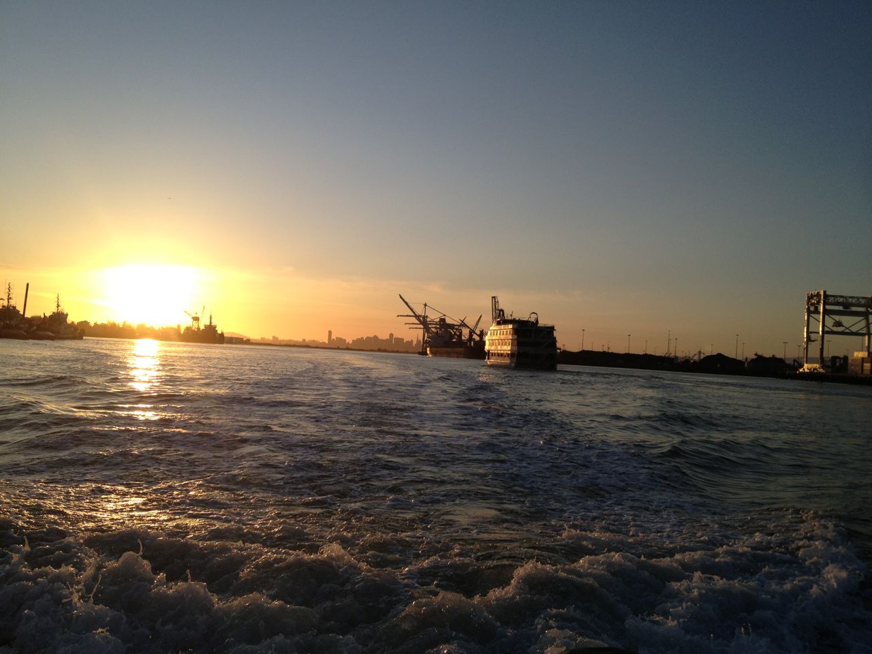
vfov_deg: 40.7
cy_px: 327
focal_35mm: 35
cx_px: 436
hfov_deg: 52.6
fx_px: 882
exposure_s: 1/1905
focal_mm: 4.28
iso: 64
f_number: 2.4
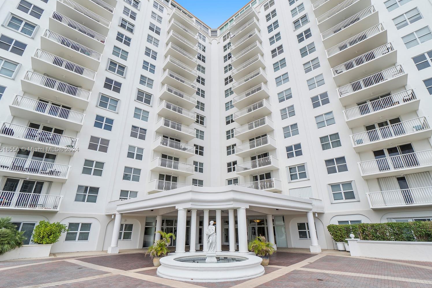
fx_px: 192
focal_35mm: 16
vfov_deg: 73.7
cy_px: 150
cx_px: 217
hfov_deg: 96.8
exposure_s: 1/125
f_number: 11
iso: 100
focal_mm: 10
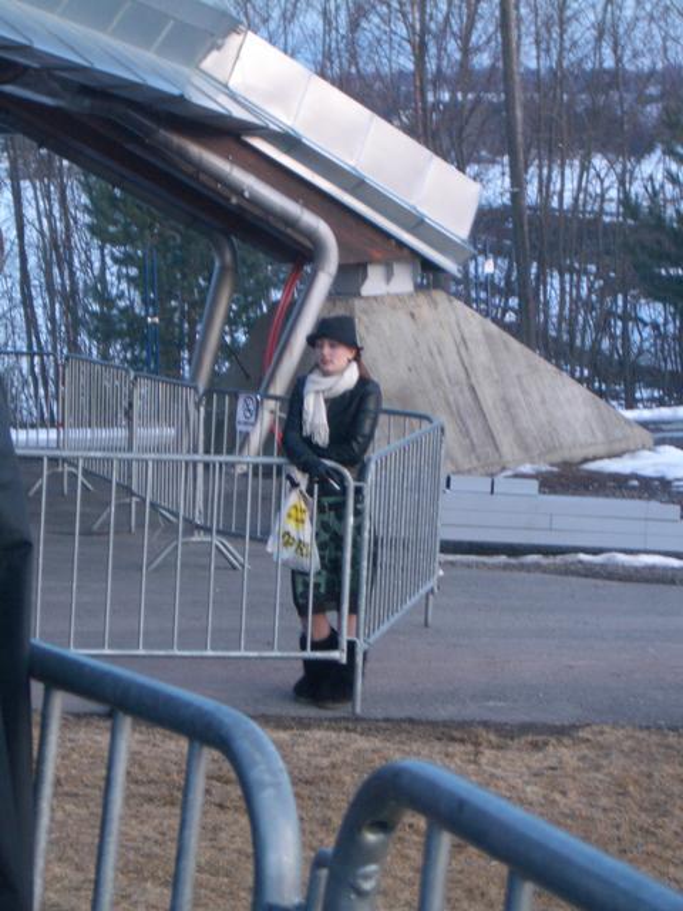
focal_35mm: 105
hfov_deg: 14.1
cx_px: 342
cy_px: 456
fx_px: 2762
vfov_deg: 18.7
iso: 100
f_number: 4.8
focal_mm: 17.4
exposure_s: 1/13
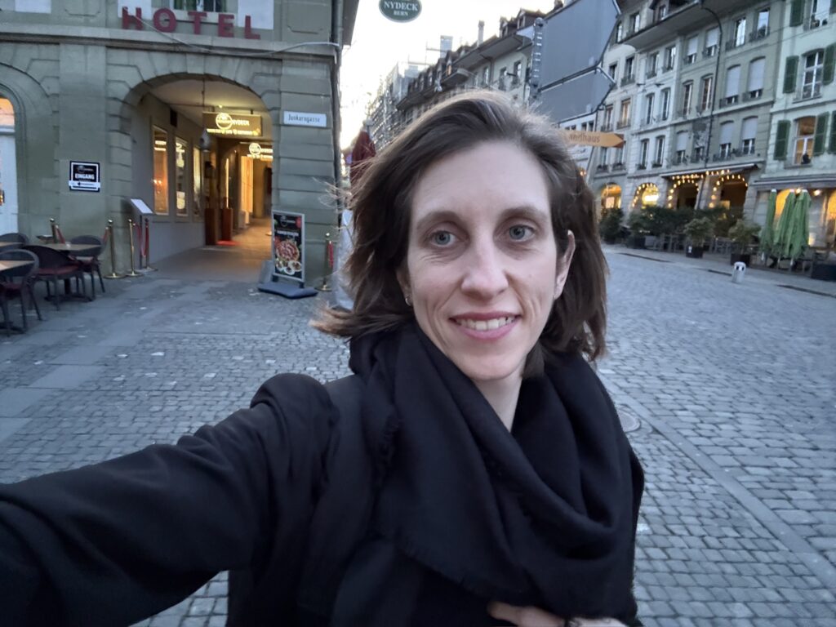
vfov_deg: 58.9
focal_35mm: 23
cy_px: 314
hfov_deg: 73.9
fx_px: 555
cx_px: 418
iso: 640
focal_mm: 2.69
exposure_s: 1/24
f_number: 1.9
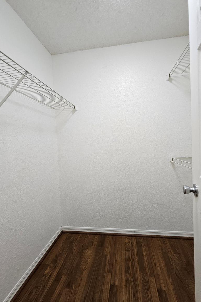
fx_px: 117
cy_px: 150
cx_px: 109
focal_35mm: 14
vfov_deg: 104.2
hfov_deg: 81.0
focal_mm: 1.74
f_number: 2.2
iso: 125
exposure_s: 1/60
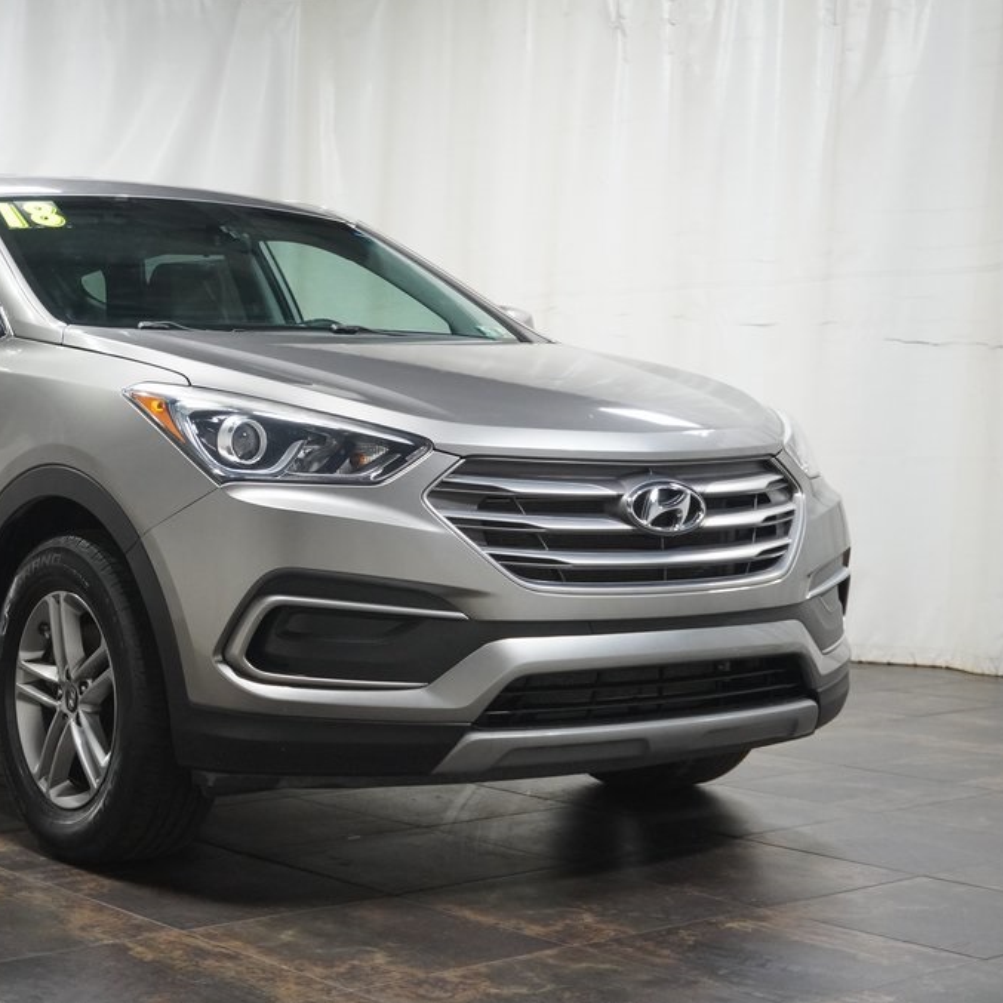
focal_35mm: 64
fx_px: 2086
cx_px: 265
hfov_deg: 26.7
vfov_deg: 27.0
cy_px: 500
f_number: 5
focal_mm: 33
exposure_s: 1/160
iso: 2000
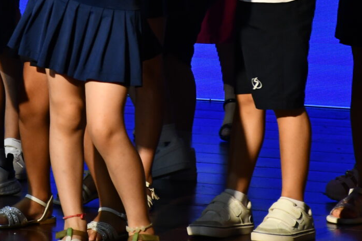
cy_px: -56
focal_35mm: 433
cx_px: 45
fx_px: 4354
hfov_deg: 4.8
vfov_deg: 3.2
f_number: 5.6
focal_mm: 105
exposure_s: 1/250
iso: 1800
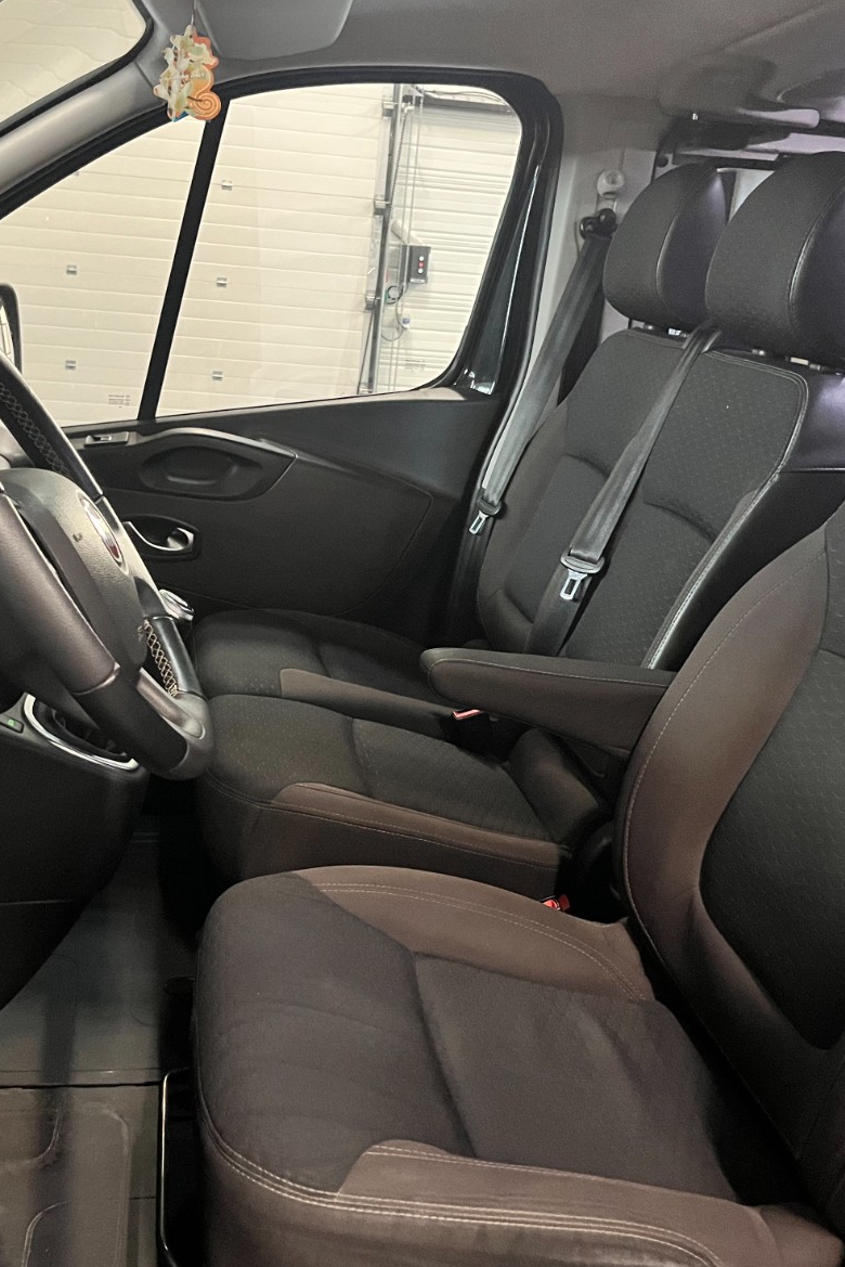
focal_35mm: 37
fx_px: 1302
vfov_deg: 51.9
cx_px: 350
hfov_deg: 35.9
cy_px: 644
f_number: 1.6
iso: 640
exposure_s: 1/33
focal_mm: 5.1
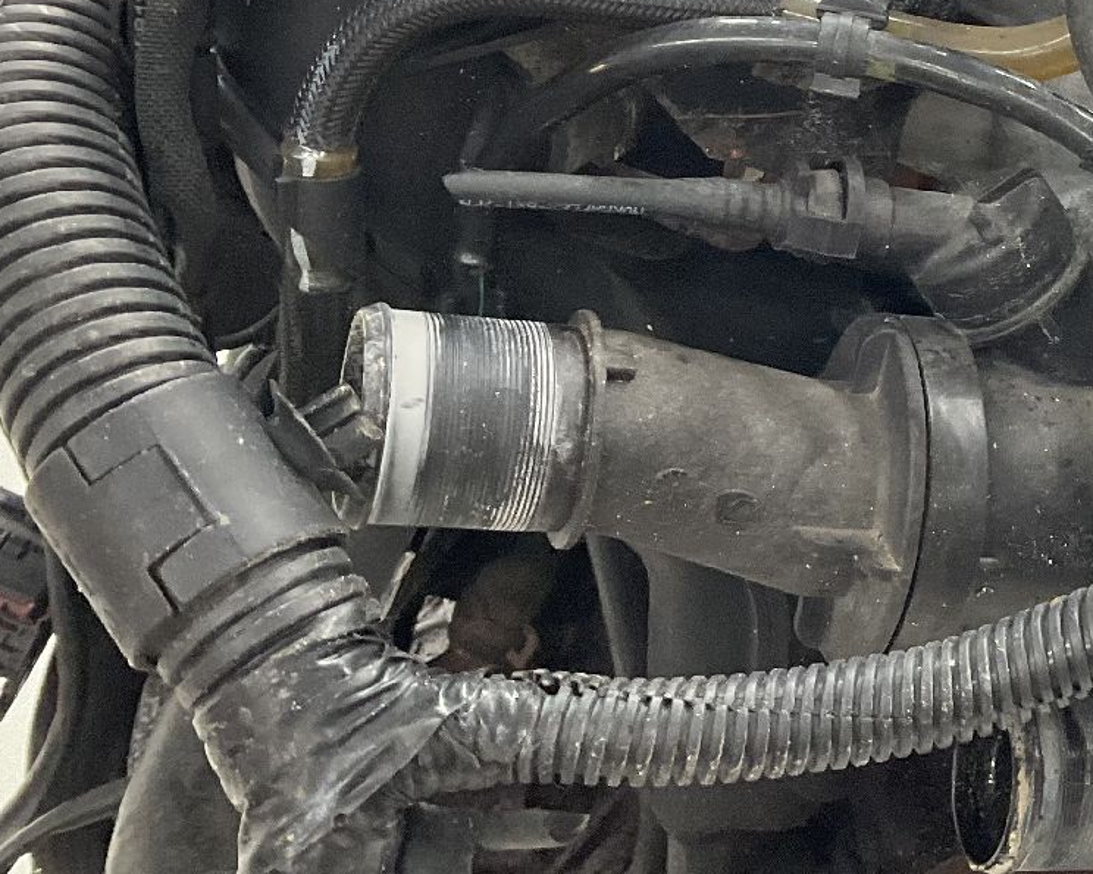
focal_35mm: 73
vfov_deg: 20.9
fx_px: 2361
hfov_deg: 24.2
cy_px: 262
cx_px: 1223
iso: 64
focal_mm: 3
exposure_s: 1/50
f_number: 1.8
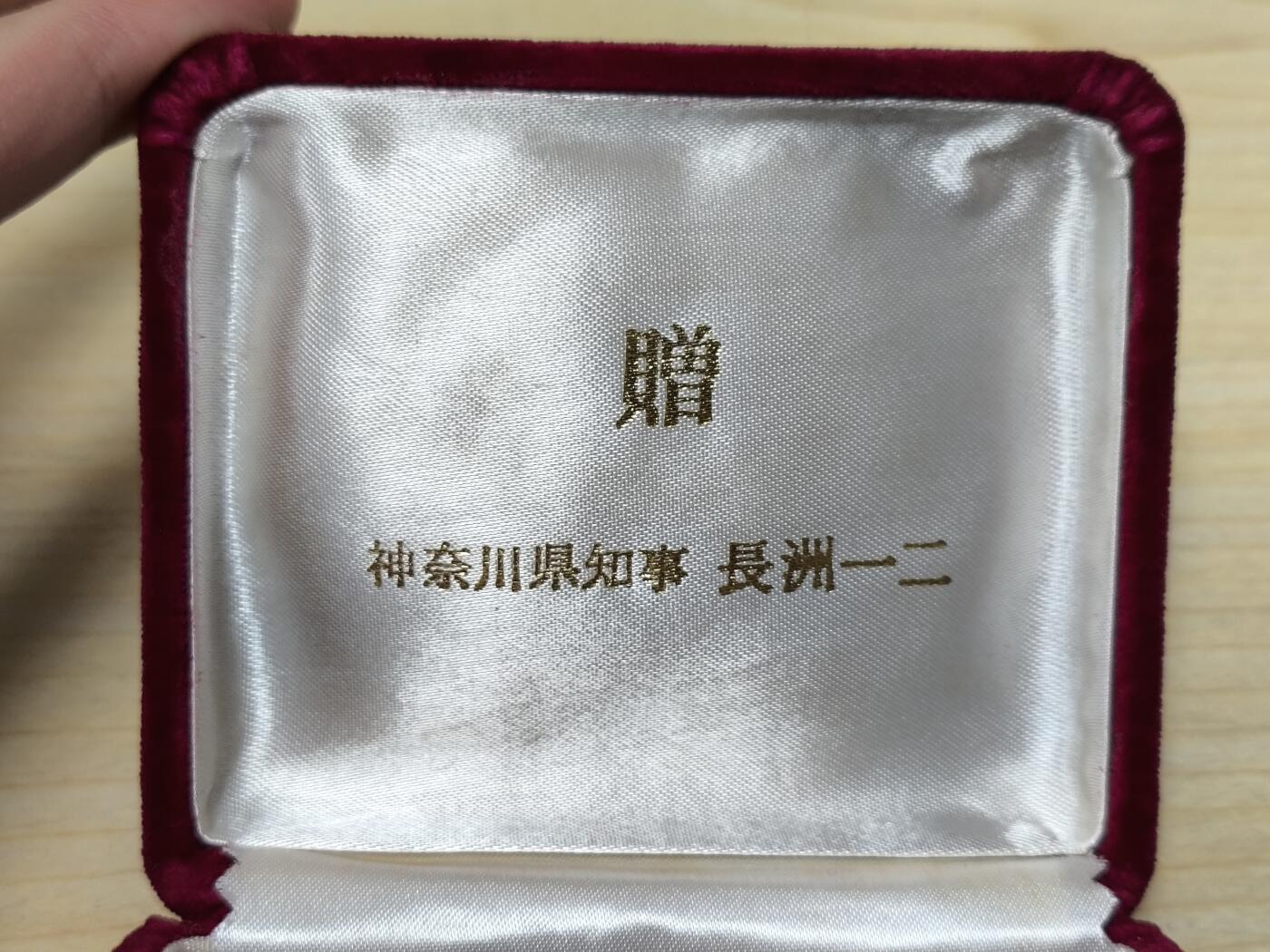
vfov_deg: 29.7
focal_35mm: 49
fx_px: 1798
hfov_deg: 38.9
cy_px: 476
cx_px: 635
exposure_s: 1/100
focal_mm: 5.35
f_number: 1.7
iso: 400
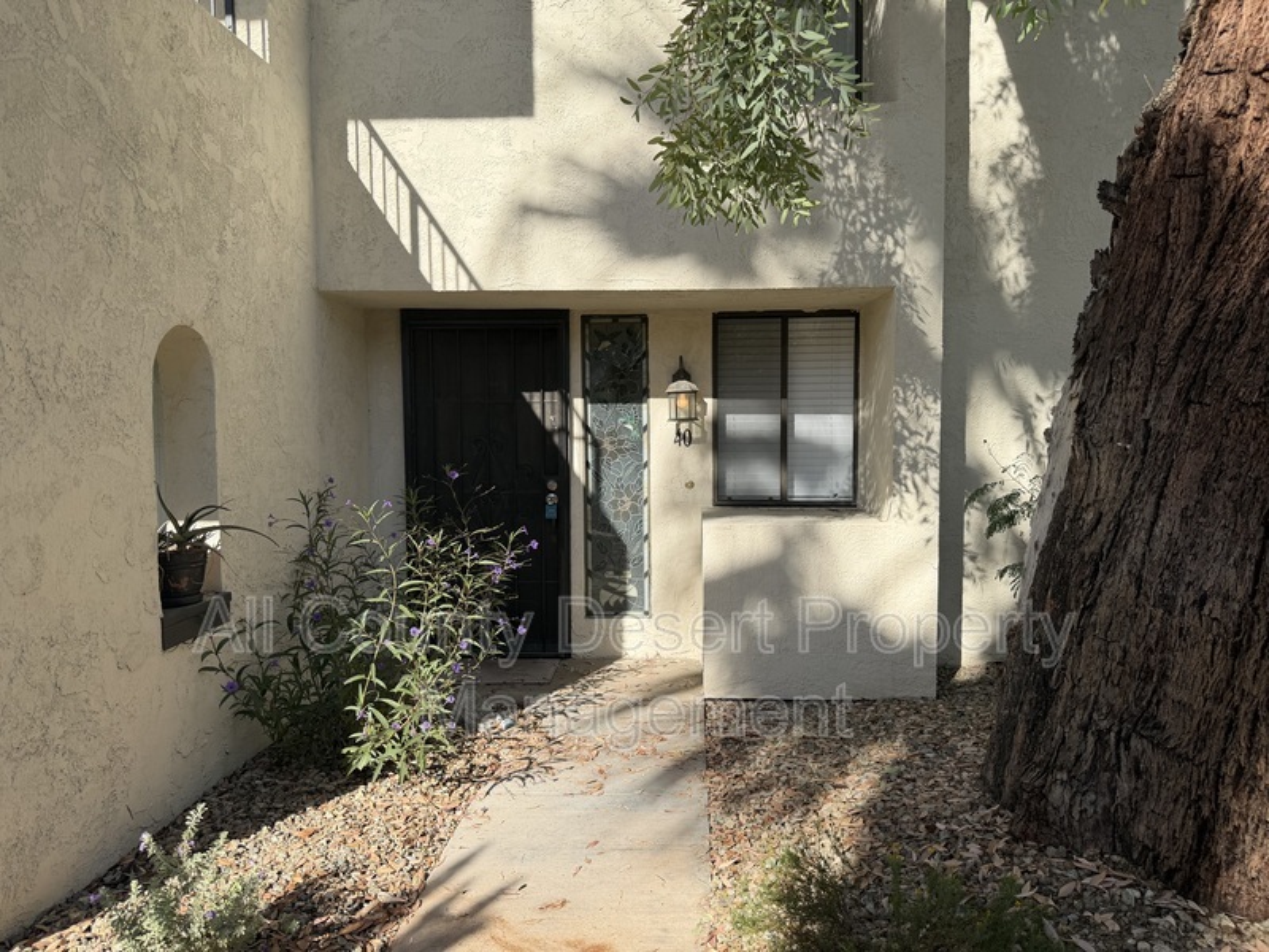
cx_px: 634
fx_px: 880
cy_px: 476
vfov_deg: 56.8
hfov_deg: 71.6
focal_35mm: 24
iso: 80
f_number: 1.78
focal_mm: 6.76
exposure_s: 1/2801
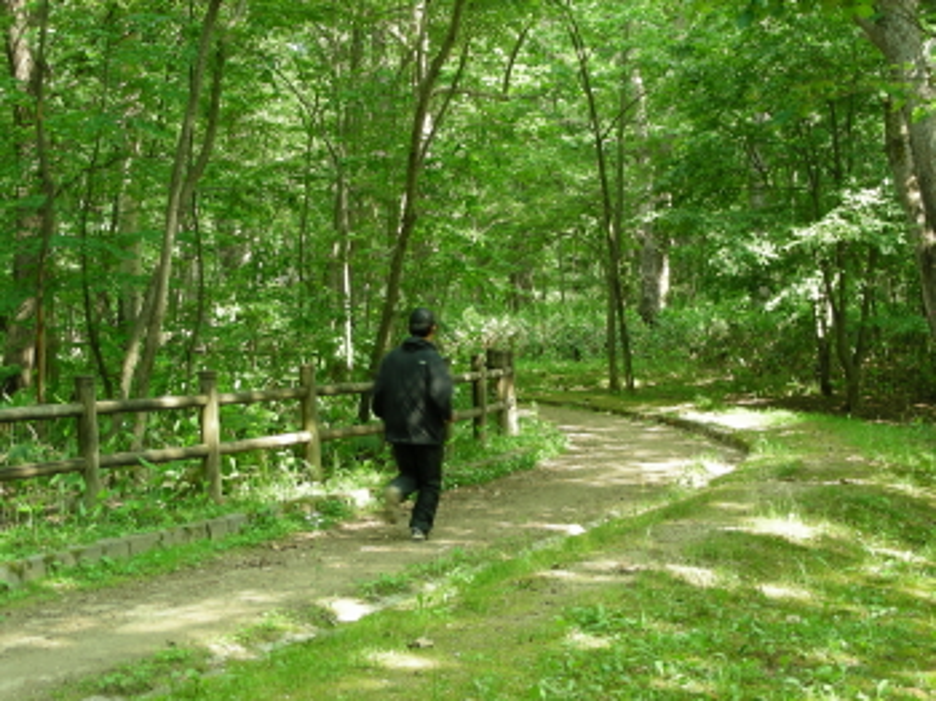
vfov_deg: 23.3
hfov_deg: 30.7
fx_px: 1702
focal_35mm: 63
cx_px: 468
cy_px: 350
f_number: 3.5
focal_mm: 10.5
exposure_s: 1/34.4
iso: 76
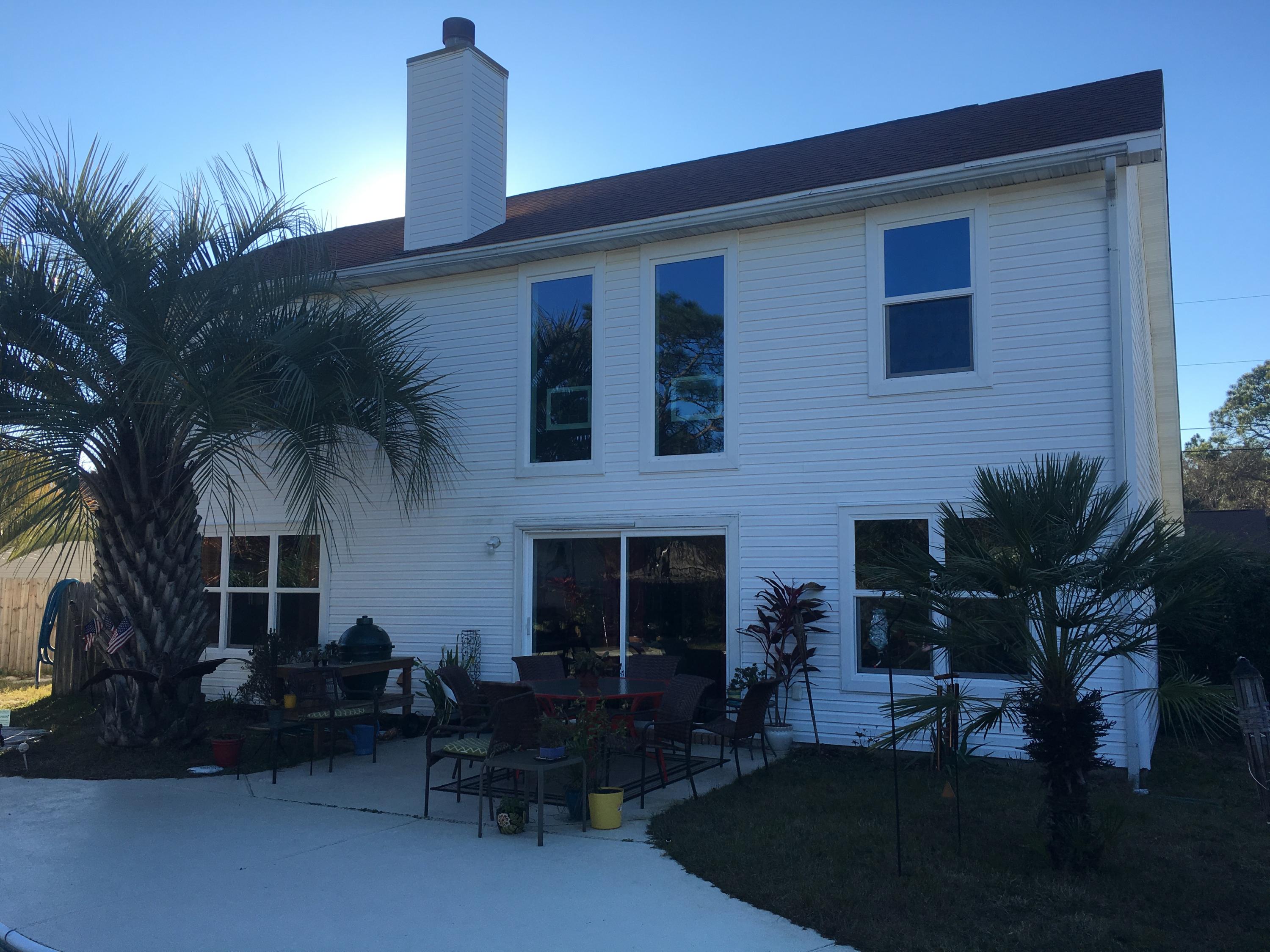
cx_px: 635
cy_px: 476
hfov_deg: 61.7
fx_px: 1064
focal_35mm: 29
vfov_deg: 48.2
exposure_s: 1/777
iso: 25
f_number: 2.2
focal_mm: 4.15
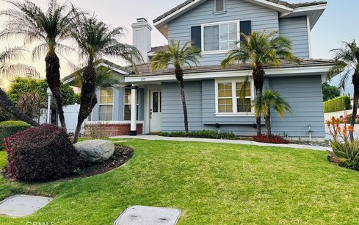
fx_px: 254
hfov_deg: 70.4
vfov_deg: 47.4
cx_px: 181
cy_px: 92
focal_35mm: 26
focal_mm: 6.86
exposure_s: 1/169
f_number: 1.78
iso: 80
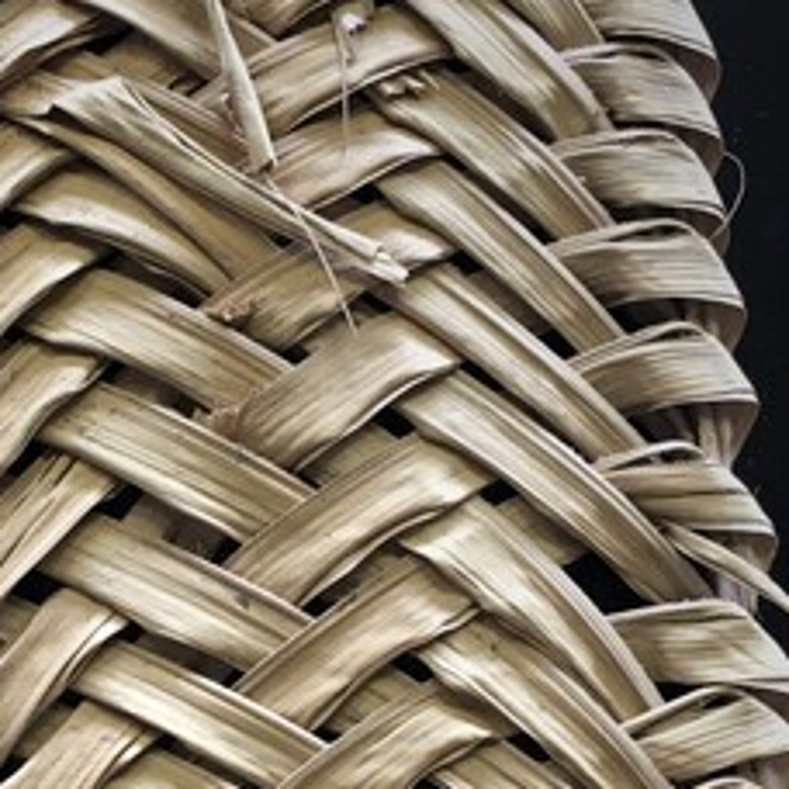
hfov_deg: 19.1
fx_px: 2321
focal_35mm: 90
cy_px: 758
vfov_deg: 18.9
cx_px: 180
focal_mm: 4.15
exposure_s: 1/33
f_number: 2.2
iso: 64
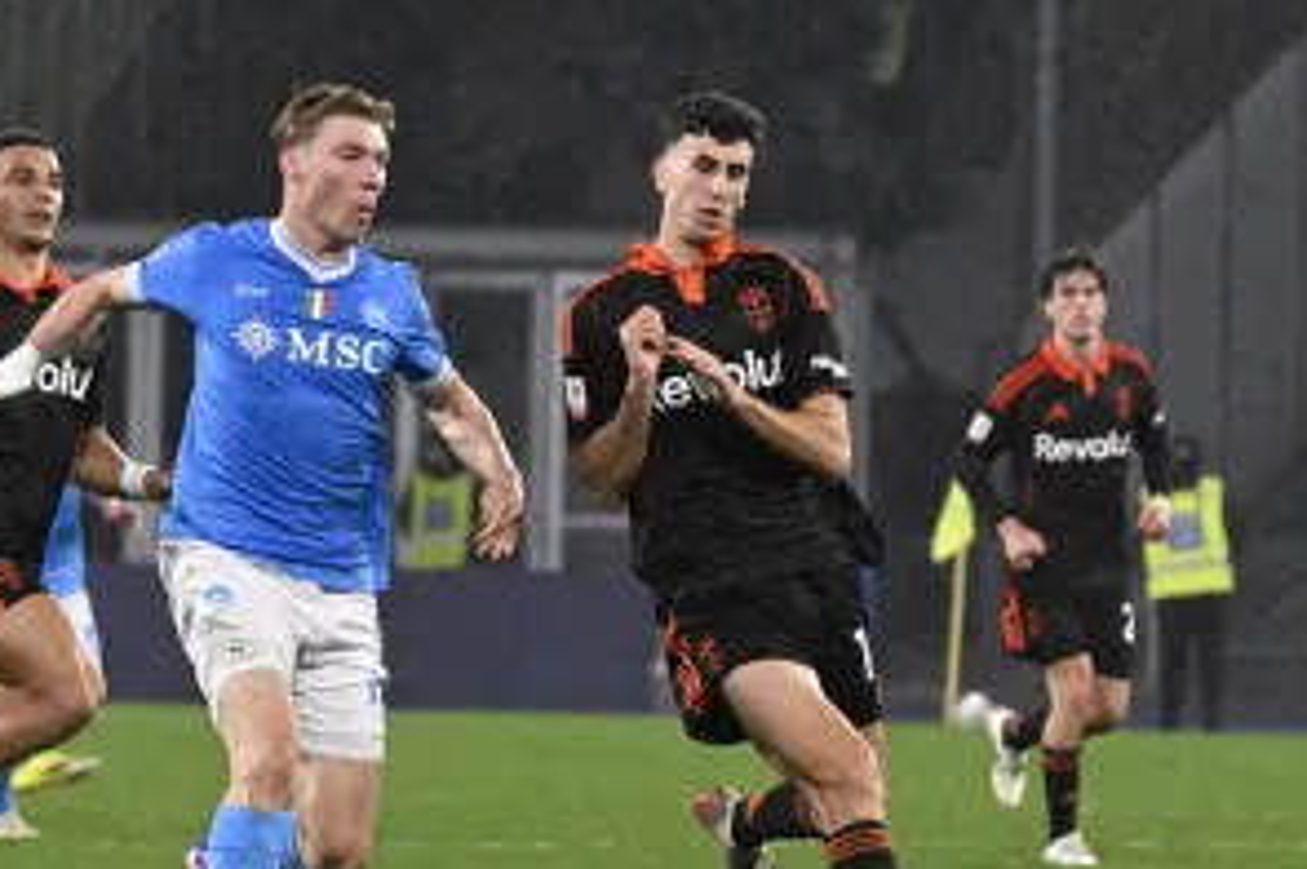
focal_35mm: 326
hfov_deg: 6.3
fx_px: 11822
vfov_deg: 4.2
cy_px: 552
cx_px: 430
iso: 8000
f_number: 7.1
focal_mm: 240
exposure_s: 1/1000
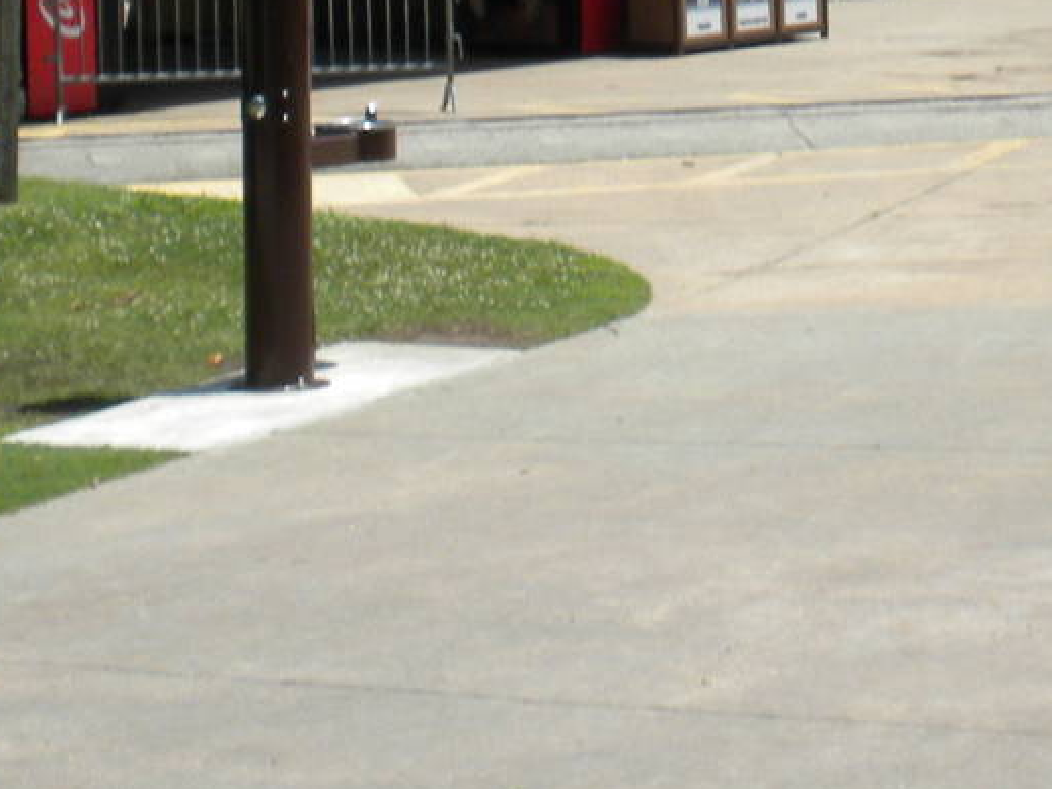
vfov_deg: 12.5
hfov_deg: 16.9
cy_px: -302
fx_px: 3464
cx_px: 1042
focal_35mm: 114
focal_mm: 6.6
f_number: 10
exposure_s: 1/107
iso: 64
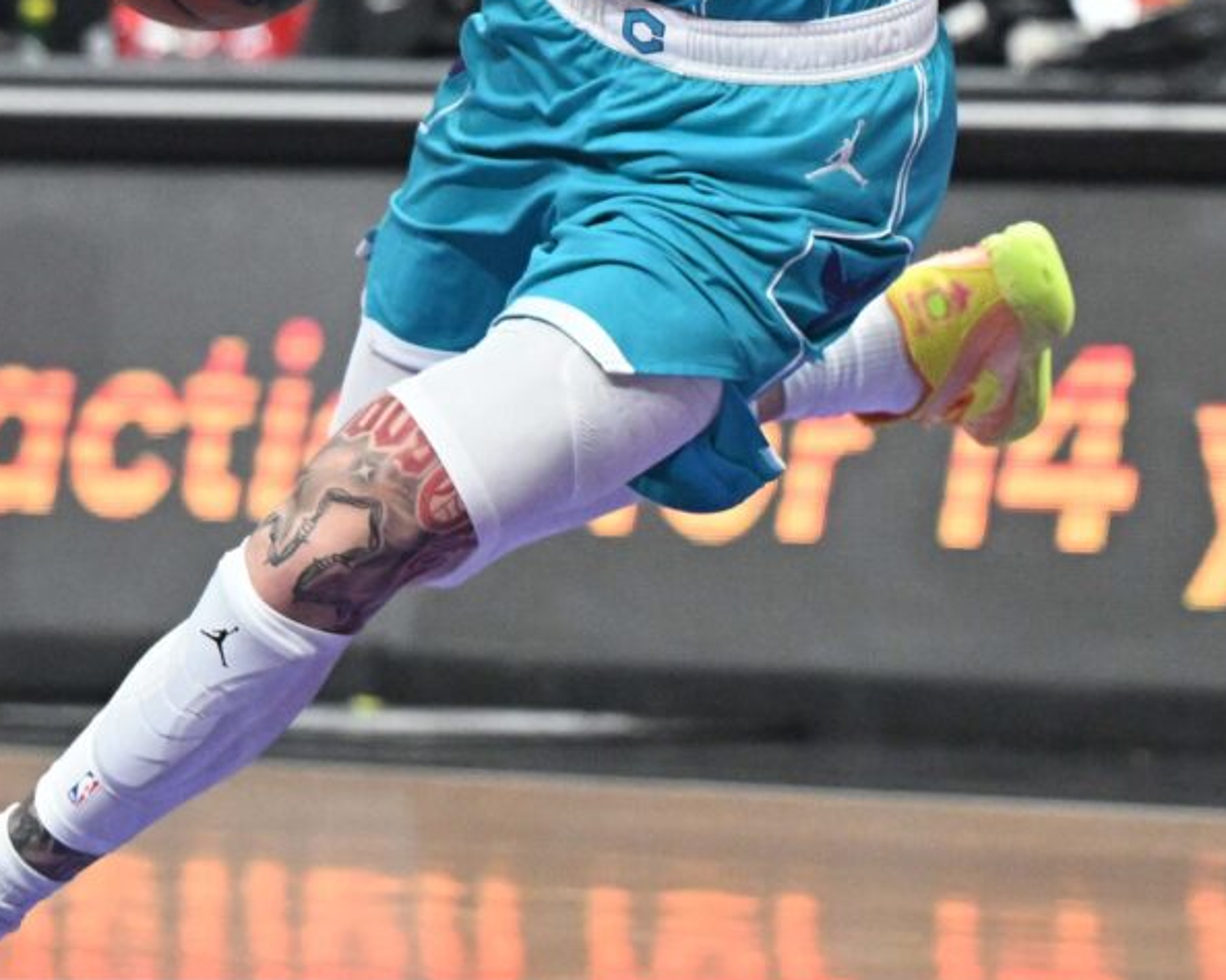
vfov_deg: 3.3
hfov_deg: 4.2
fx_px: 16903
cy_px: -115
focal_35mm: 466
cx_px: 748
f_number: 2.8
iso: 4000
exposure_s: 1/2000
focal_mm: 115
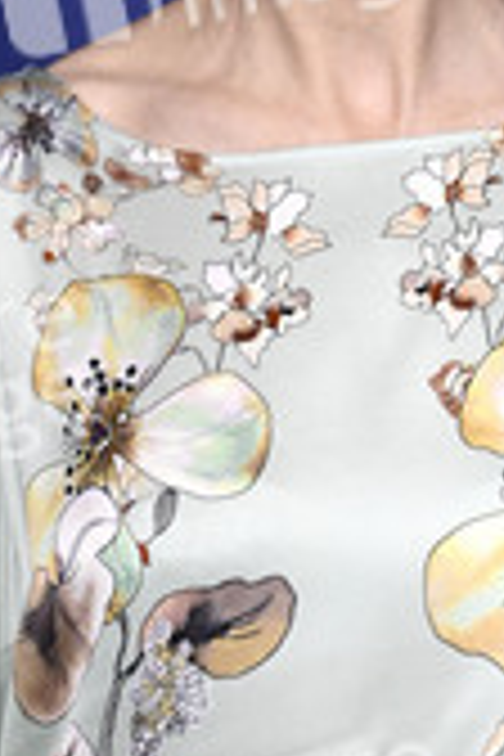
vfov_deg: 6.4
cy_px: 176
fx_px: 6740
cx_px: 351
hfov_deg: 4.3
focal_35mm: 321
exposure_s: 1/250
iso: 800
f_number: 5.6
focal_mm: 135
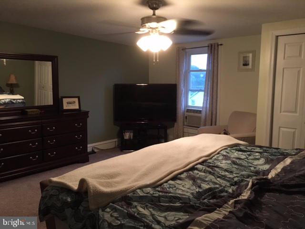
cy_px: 114
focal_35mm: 29
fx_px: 256
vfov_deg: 48.2
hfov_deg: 61.7
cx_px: 152
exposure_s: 1/20
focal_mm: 4.15
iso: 200
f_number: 2.2
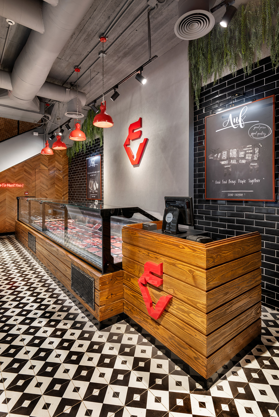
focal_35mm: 18
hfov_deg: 67.4
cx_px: 140
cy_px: 208
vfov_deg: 90.0
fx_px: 209
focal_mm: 18
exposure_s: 1
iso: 100
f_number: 8
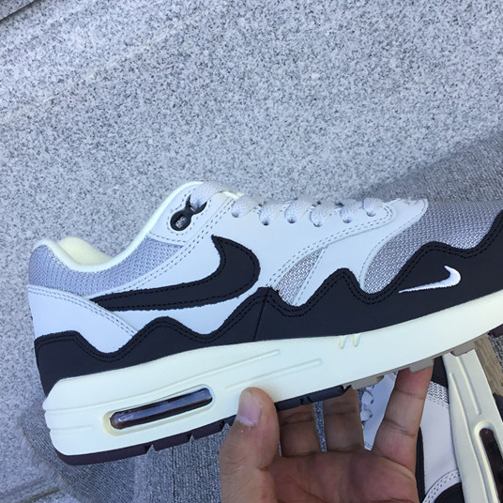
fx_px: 756
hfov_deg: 36.8
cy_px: 254
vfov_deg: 36.8
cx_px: 275
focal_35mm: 46
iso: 25
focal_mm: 3.3
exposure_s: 1/275
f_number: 2.4
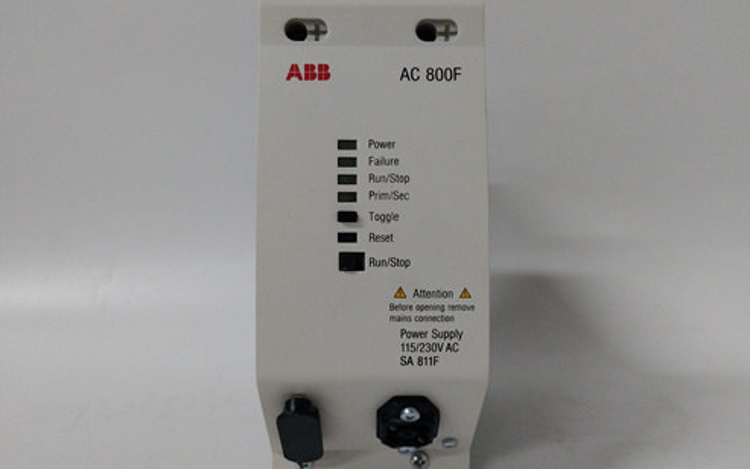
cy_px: 250
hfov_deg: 64.6
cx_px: 376
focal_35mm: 29
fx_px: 593
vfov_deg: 43.1
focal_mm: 3.79
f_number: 2
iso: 294
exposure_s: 1/33
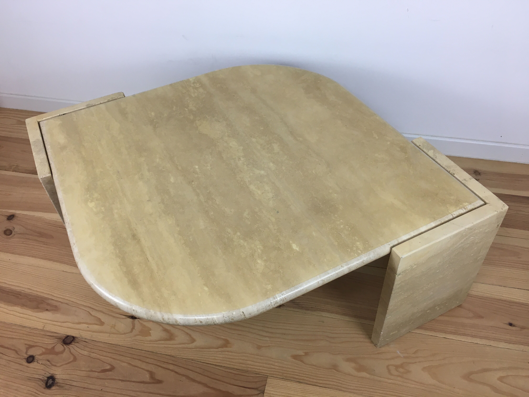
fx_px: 443
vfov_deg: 48.2
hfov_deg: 61.7
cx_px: 264
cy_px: 198
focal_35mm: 29
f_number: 2.2
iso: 25
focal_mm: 4.15
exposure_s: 1/33
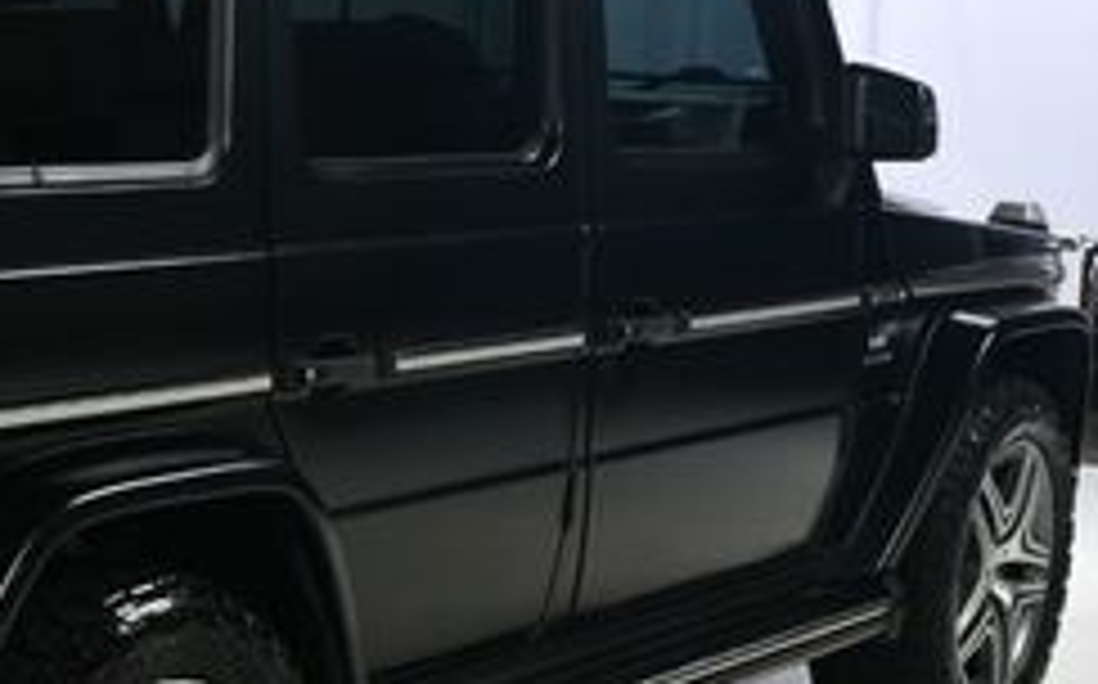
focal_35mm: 91
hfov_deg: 22.0
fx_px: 2721
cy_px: 464
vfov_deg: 14.3
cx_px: -4
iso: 100
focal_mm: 23
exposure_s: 1/160
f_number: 13
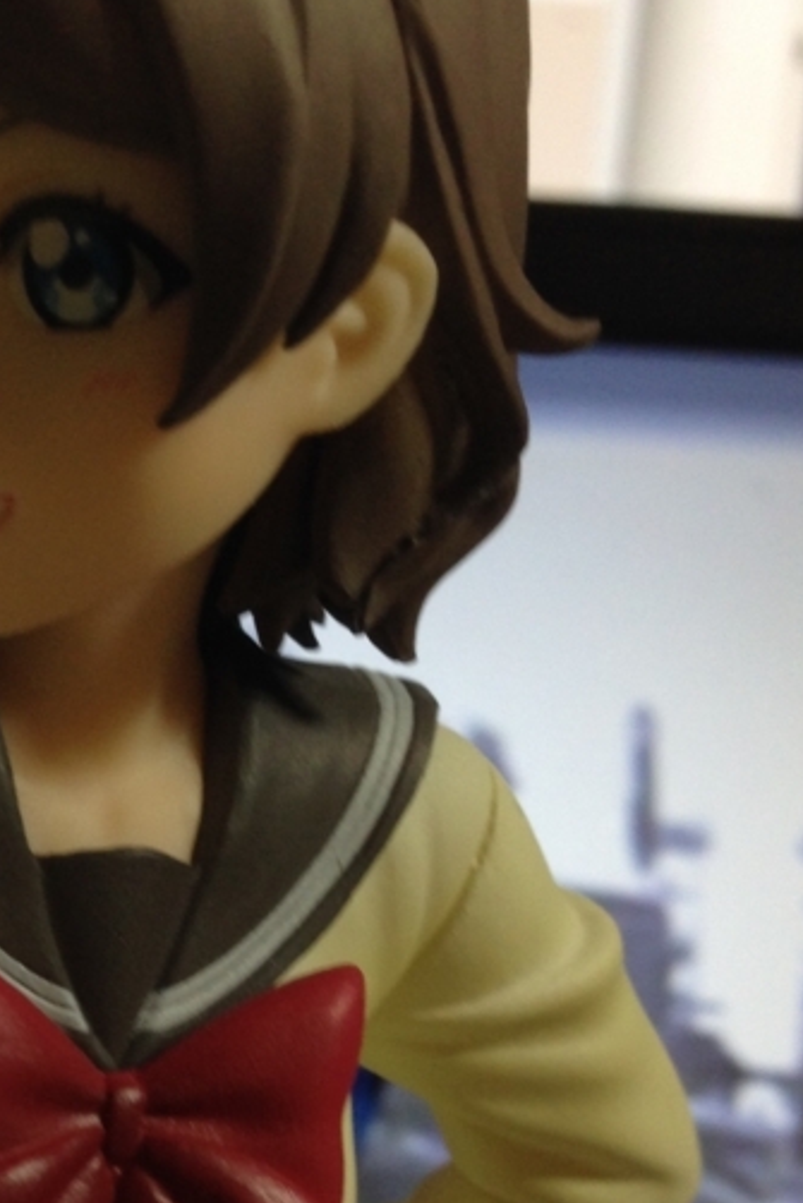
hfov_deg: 18.7
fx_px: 2340
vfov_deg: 28.4
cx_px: -74
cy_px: 915
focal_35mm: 70
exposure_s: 1/20
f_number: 2.4
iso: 80
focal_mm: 4.12
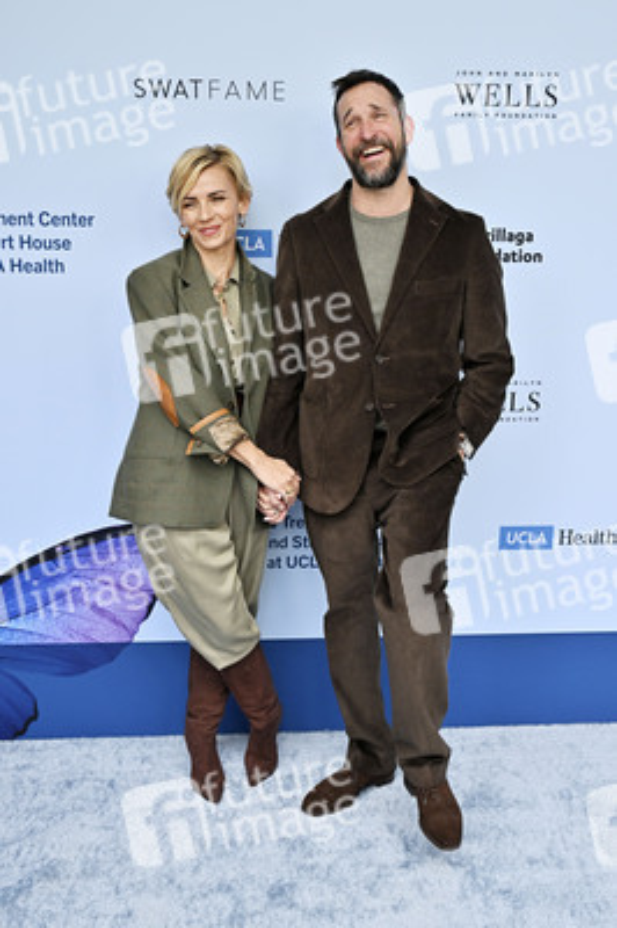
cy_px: 464
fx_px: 901
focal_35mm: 35
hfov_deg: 37.8
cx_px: 308
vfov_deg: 54.5
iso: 640
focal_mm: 35
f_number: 6.3
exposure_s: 1/320
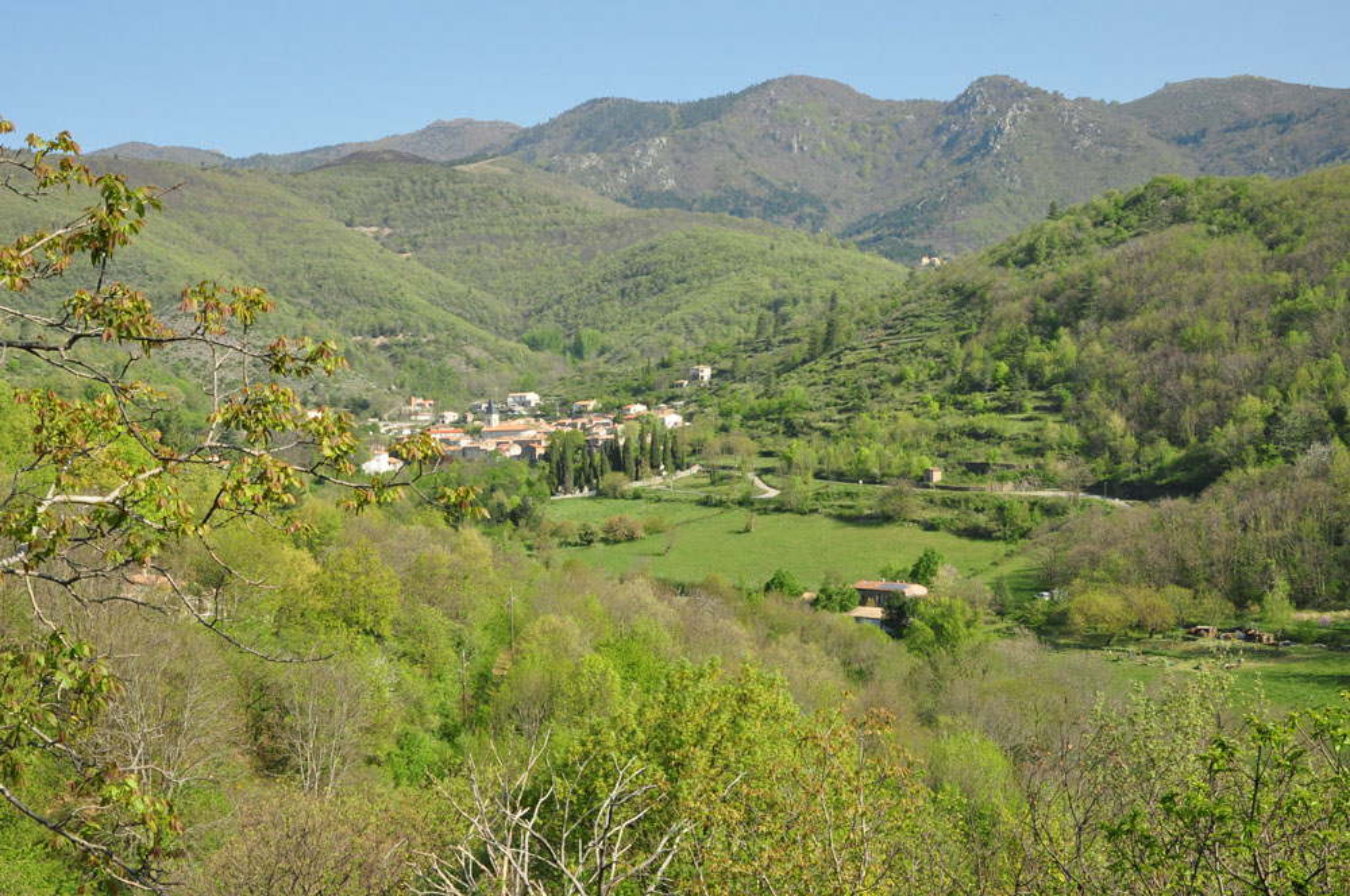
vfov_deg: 28.9
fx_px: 1741
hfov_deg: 42.4
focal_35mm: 46
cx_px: 675
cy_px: 448
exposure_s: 1/160
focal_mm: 31
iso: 400
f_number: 16
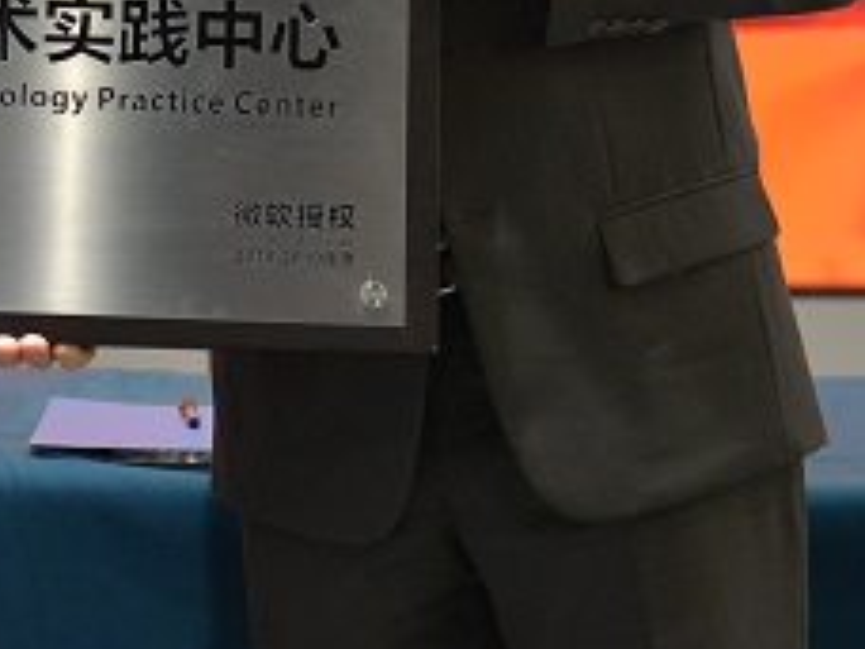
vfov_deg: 8.3
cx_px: -156
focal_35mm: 177
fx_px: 4423
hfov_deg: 11.0
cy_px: -163
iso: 800
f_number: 3.5
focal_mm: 56
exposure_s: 1/100
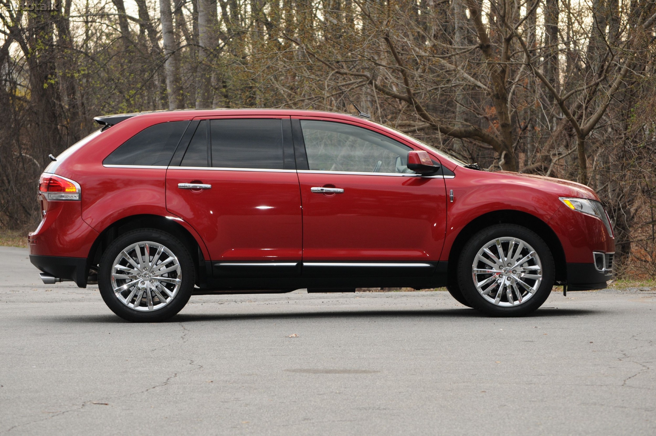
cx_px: 328
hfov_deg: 13.7
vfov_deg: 9.1
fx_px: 2730
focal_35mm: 150
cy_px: 218
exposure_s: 1/60
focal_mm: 100
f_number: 8
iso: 320
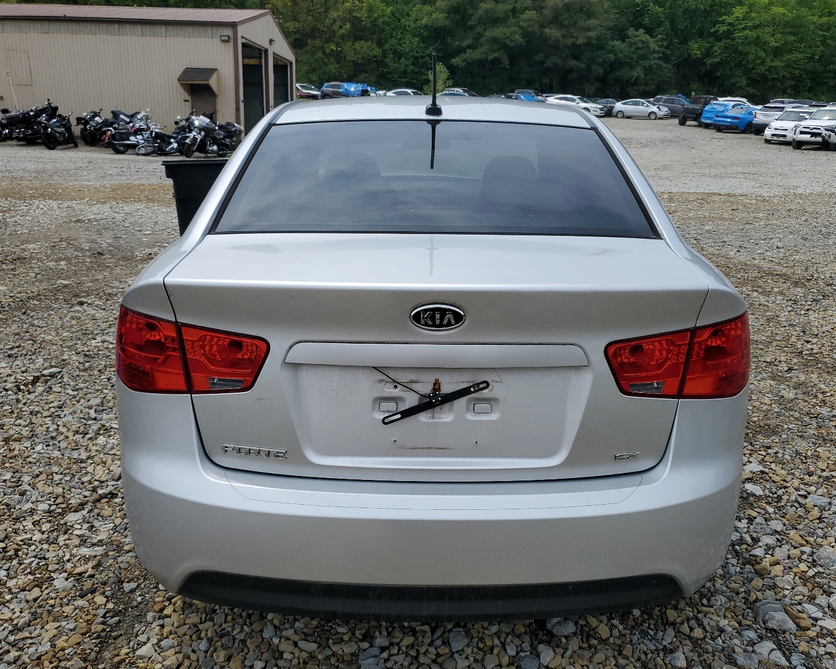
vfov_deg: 51.5
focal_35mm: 28
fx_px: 693
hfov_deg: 62.2
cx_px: 423
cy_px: 339
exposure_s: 1/10000
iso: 50
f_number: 1.5
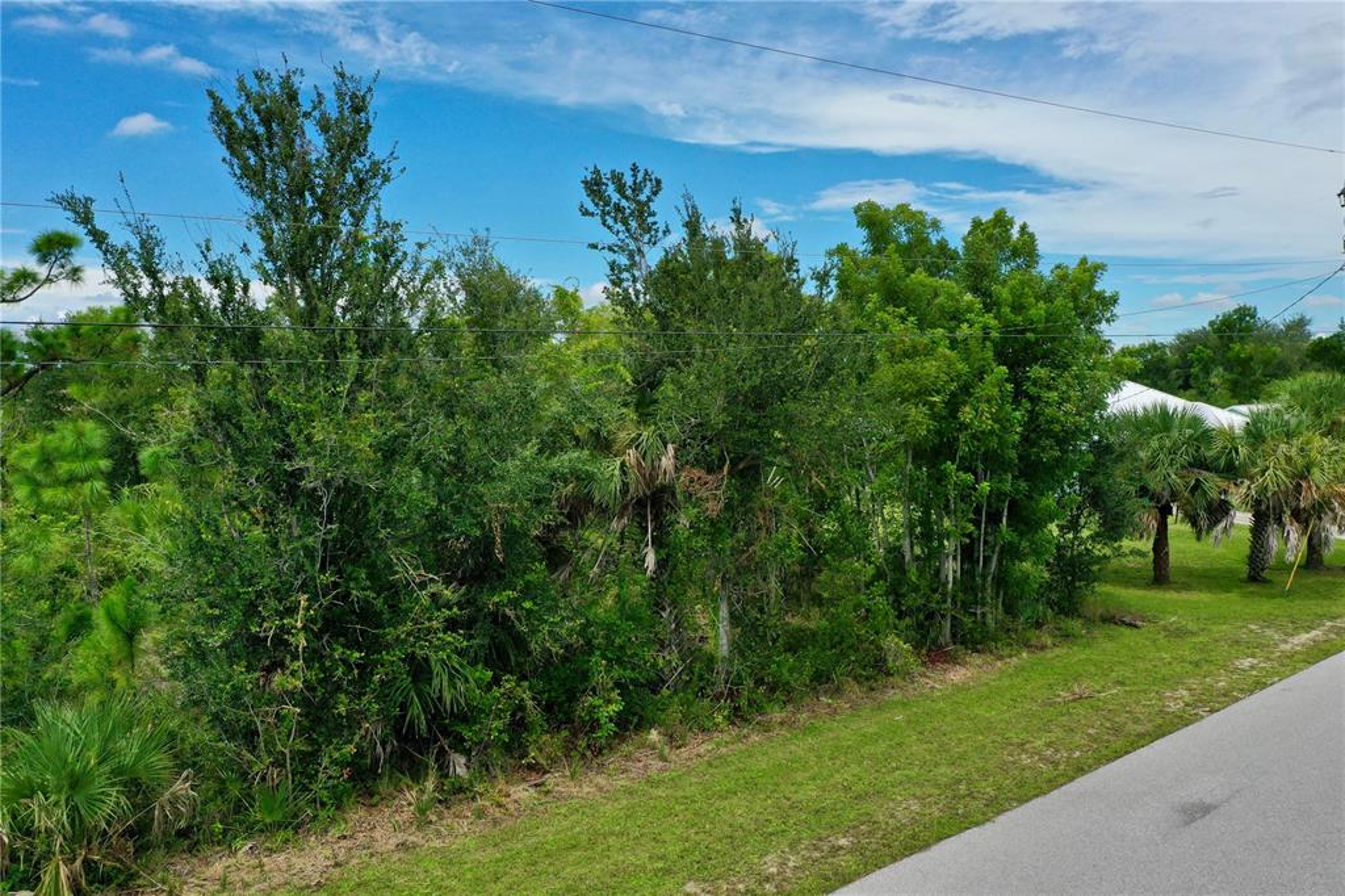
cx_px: 672
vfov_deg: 46.4
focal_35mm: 28
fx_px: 1046
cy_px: 448
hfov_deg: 65.5
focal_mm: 10.26
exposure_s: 1/640
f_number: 6.3
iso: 100
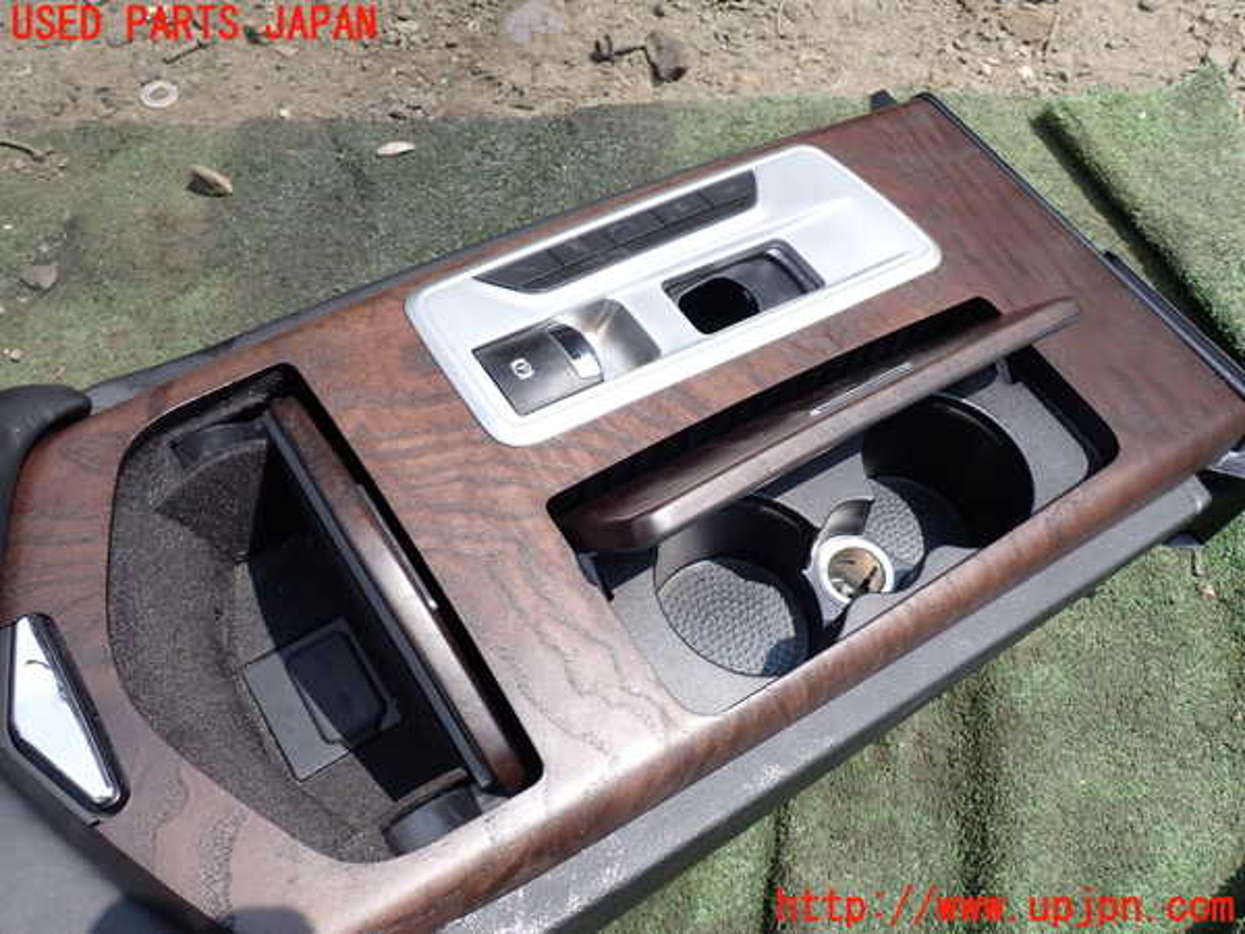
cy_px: 467
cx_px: 622
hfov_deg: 60.0
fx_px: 1079
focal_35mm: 30
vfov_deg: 46.8
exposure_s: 1/640
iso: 100
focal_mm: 5.4
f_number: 3.2
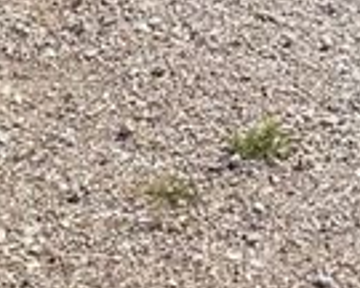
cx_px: 360
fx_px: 1588
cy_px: -545
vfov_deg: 8.7
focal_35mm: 149
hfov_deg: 12.8
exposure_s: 1/1148
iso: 25
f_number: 2.4
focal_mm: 3.3
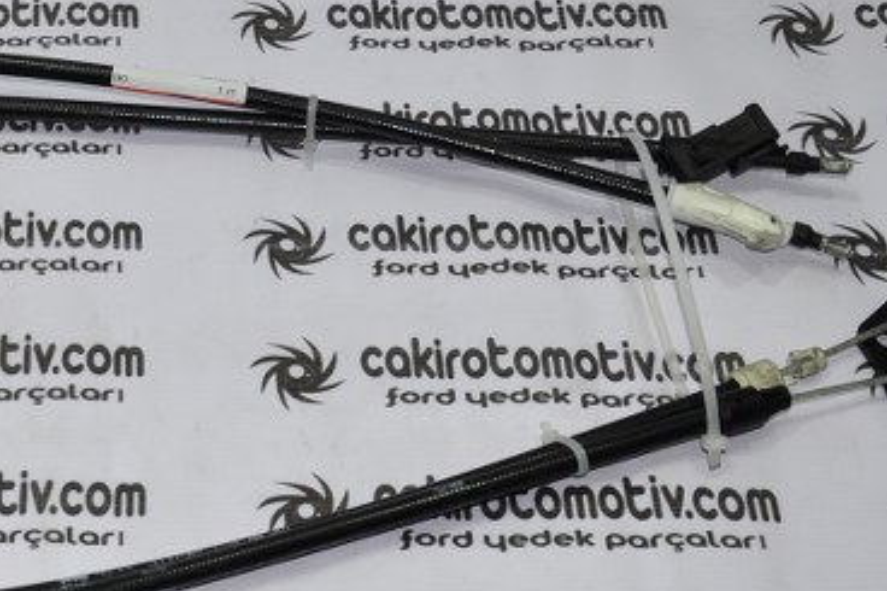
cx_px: 24
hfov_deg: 22.3
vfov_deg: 15.5
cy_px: 391
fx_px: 2167
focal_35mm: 88
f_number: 4.5
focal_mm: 24
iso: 200
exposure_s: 1/100
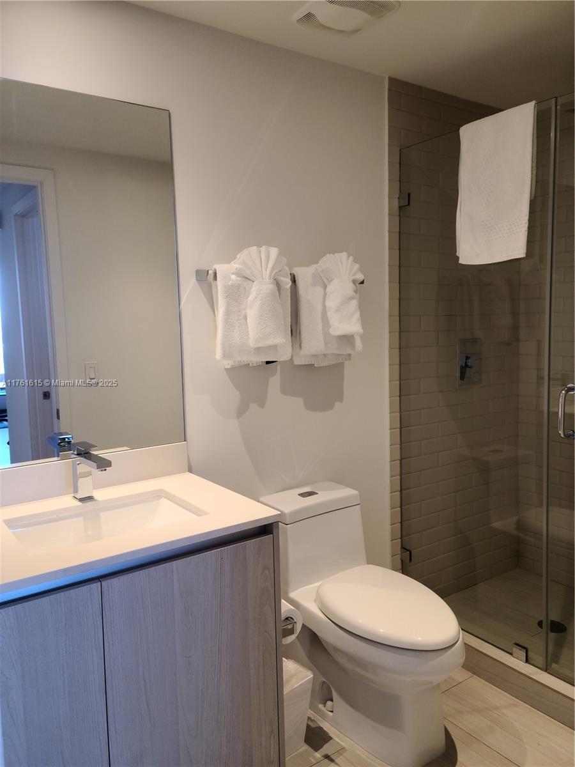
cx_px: 288
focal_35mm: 28
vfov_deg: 63.4
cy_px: 384
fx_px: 620
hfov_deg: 49.7
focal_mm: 5.9
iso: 125
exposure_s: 1/60
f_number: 2
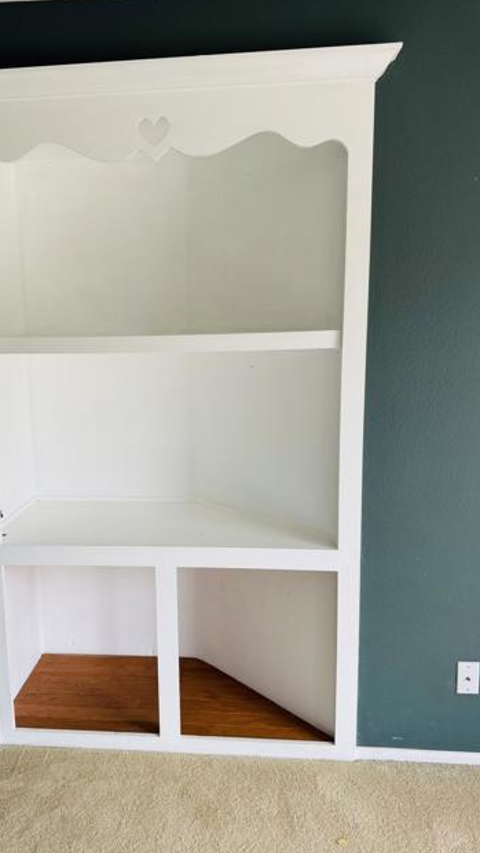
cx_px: 184
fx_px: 611
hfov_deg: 42.6
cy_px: 433
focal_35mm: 27
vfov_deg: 69.8
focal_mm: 6.76
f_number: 1.78
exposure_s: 1/121
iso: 64
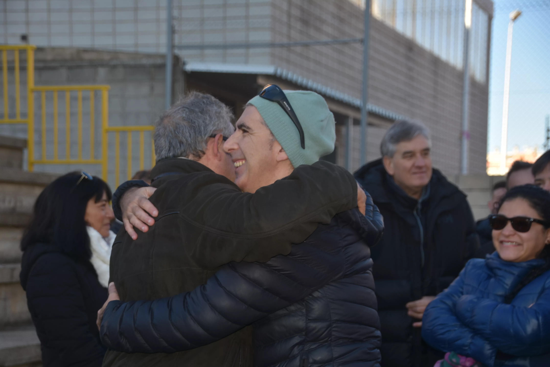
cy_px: 184
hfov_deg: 22.6
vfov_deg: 15.2
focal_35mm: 90
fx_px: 1375
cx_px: 275
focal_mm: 60
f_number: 5.3
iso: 100
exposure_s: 1/250
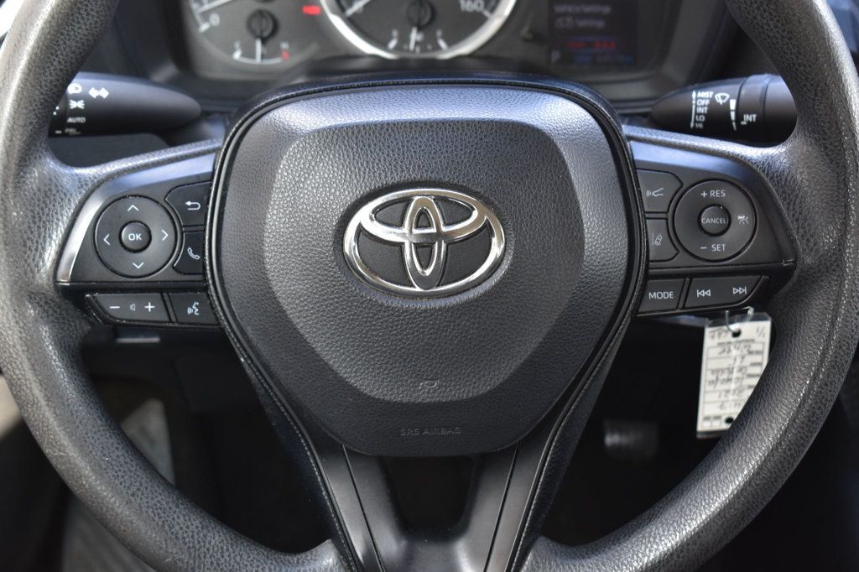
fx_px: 1717
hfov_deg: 28.1
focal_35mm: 72
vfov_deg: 18.9
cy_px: 286
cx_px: 430
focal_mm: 48
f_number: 7.1
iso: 400
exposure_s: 1/30
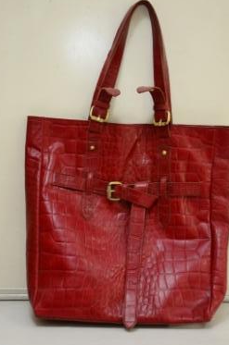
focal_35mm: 90
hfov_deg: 15.1
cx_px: 131
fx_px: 863
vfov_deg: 22.7
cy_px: 152
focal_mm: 50
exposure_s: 1/80
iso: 1000
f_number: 5
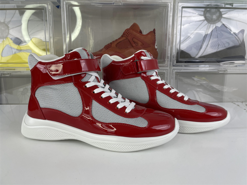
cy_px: 92
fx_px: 186
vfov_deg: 53.1
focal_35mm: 26
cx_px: 124
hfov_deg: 67.3
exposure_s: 1/175
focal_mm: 4.2
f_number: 1.6
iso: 32
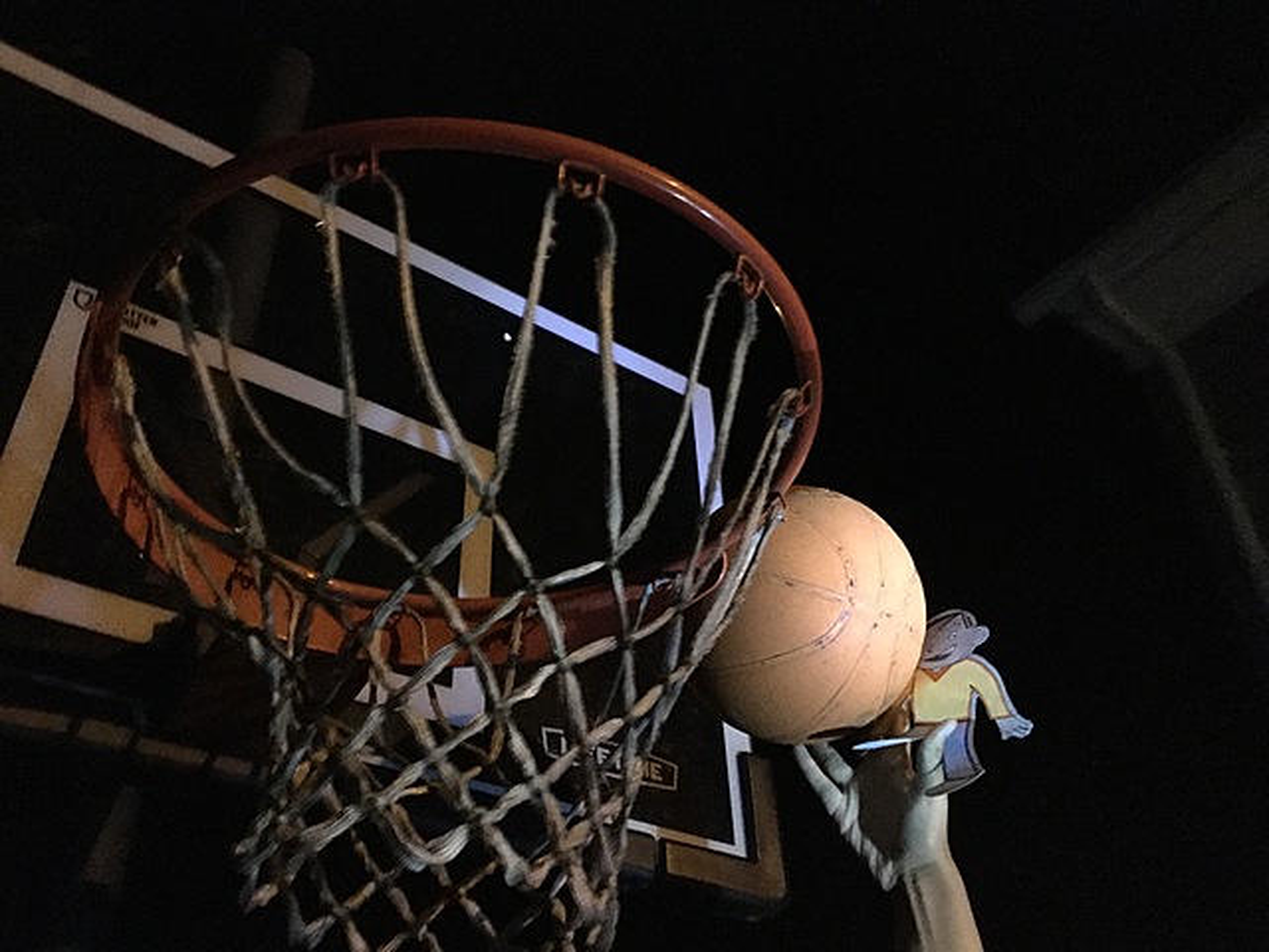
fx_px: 1136
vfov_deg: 45.4
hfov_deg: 58.4
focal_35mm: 31
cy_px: 476
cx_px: 634
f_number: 2.4
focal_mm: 3.3
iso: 800
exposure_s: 1/15
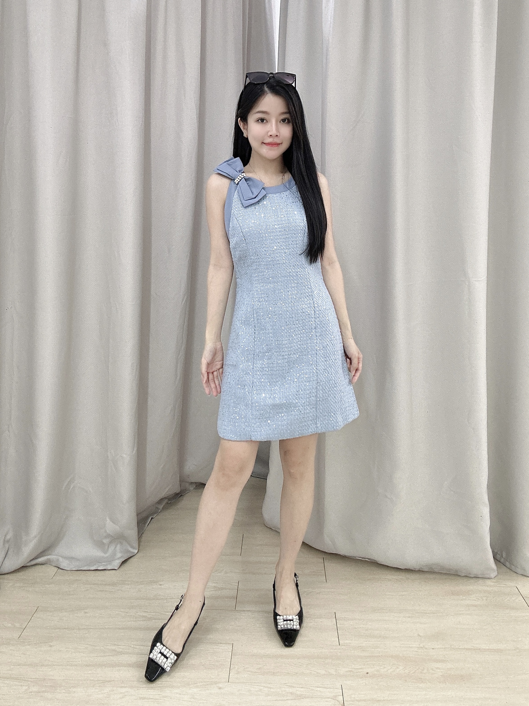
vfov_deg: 73.9
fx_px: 469
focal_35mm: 23
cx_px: 264
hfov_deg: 58.9
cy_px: 353
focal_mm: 2.69
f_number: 1.9
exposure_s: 1/50
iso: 100
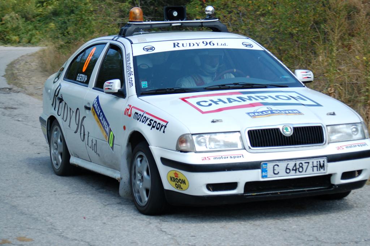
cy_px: 123
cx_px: 185
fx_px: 1232
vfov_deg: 11.4
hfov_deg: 17.1
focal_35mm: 120
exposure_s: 1/640
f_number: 5.6
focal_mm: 80
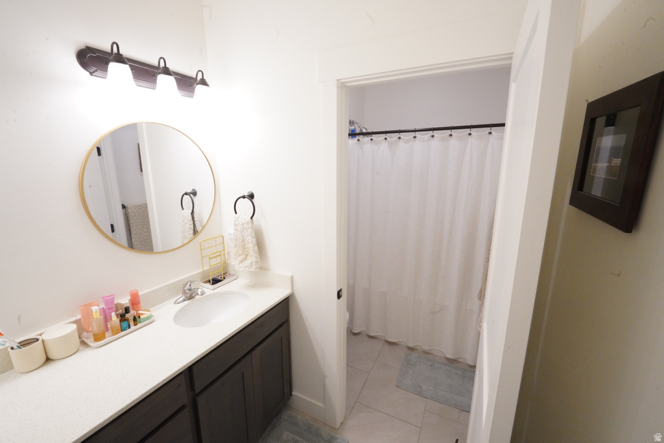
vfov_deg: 81.2
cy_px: 222
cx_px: 332
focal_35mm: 14
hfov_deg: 104.2
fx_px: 258
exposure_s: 1/50
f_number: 16
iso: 6400
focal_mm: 14
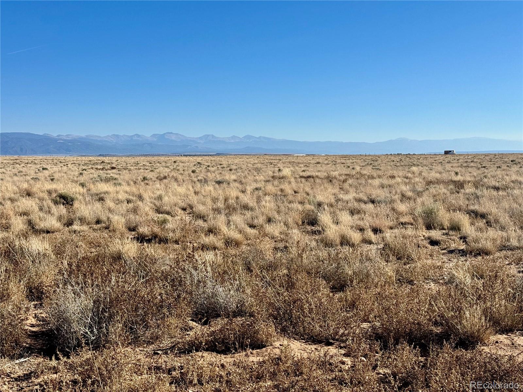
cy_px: 196
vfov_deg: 30.3
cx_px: 262
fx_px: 725
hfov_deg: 39.7
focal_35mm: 48
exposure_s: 1/5848
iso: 64
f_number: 1.78
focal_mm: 6.76
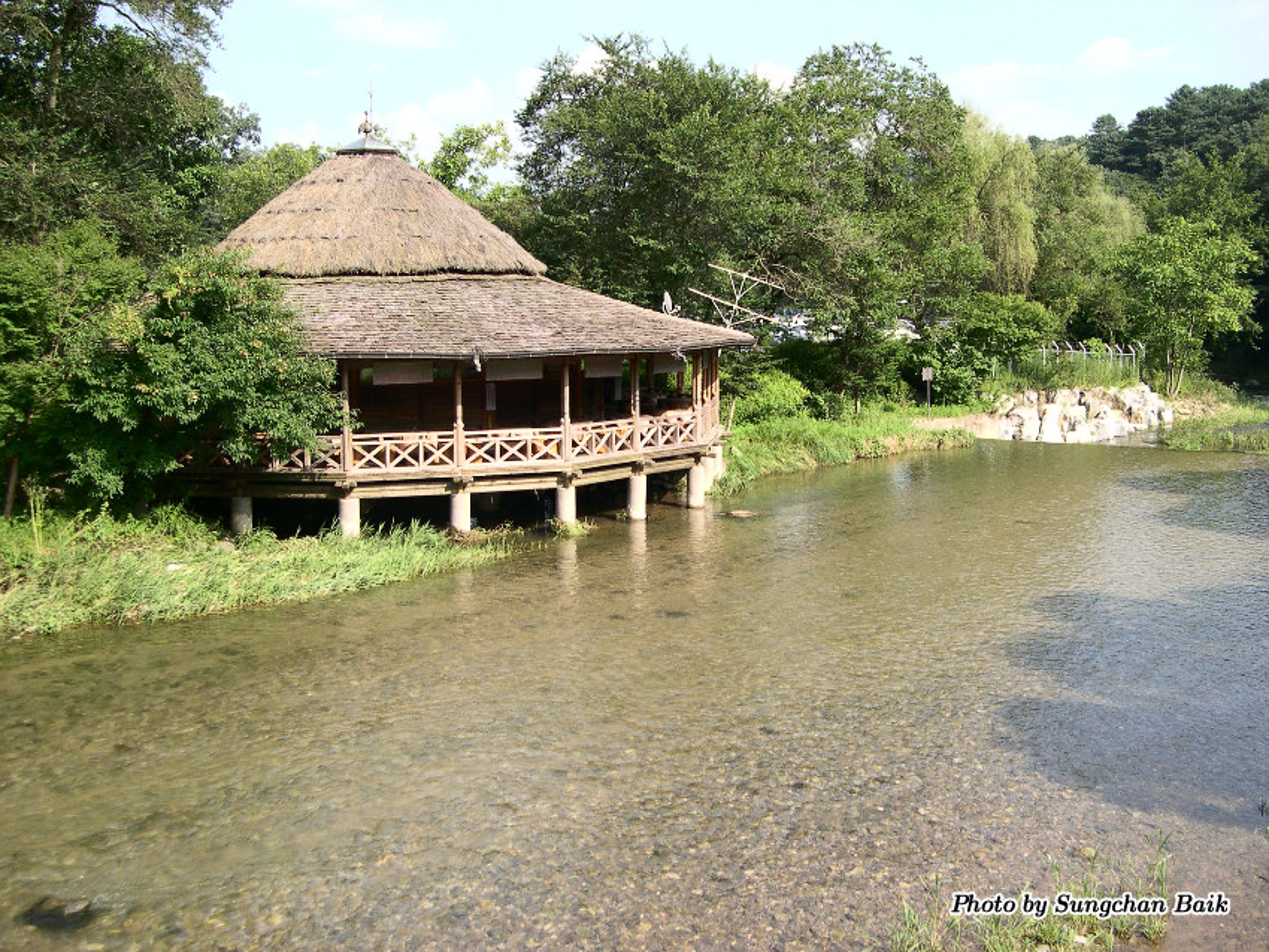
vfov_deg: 37.7
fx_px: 1393
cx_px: 634
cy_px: 476
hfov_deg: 49.0
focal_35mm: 38
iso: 100
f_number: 2.8
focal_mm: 8
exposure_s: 1/685
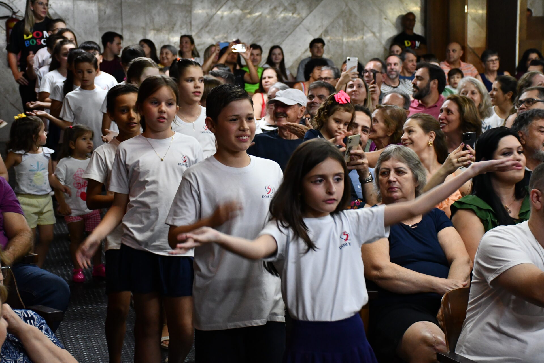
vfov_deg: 18.9
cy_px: 182
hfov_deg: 28.1
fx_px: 1088
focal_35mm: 72
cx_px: 272
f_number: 4.5
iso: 4500
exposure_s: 1/60
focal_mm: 48
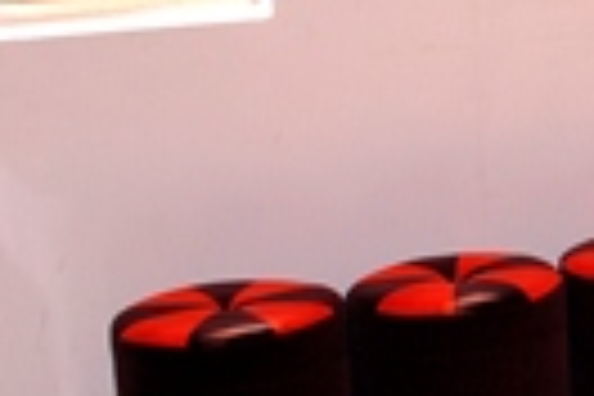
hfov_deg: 13.1
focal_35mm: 131
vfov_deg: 10.3
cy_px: -58
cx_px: 1269
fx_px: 2161
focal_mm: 18
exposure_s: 1/40
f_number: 7.1
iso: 200
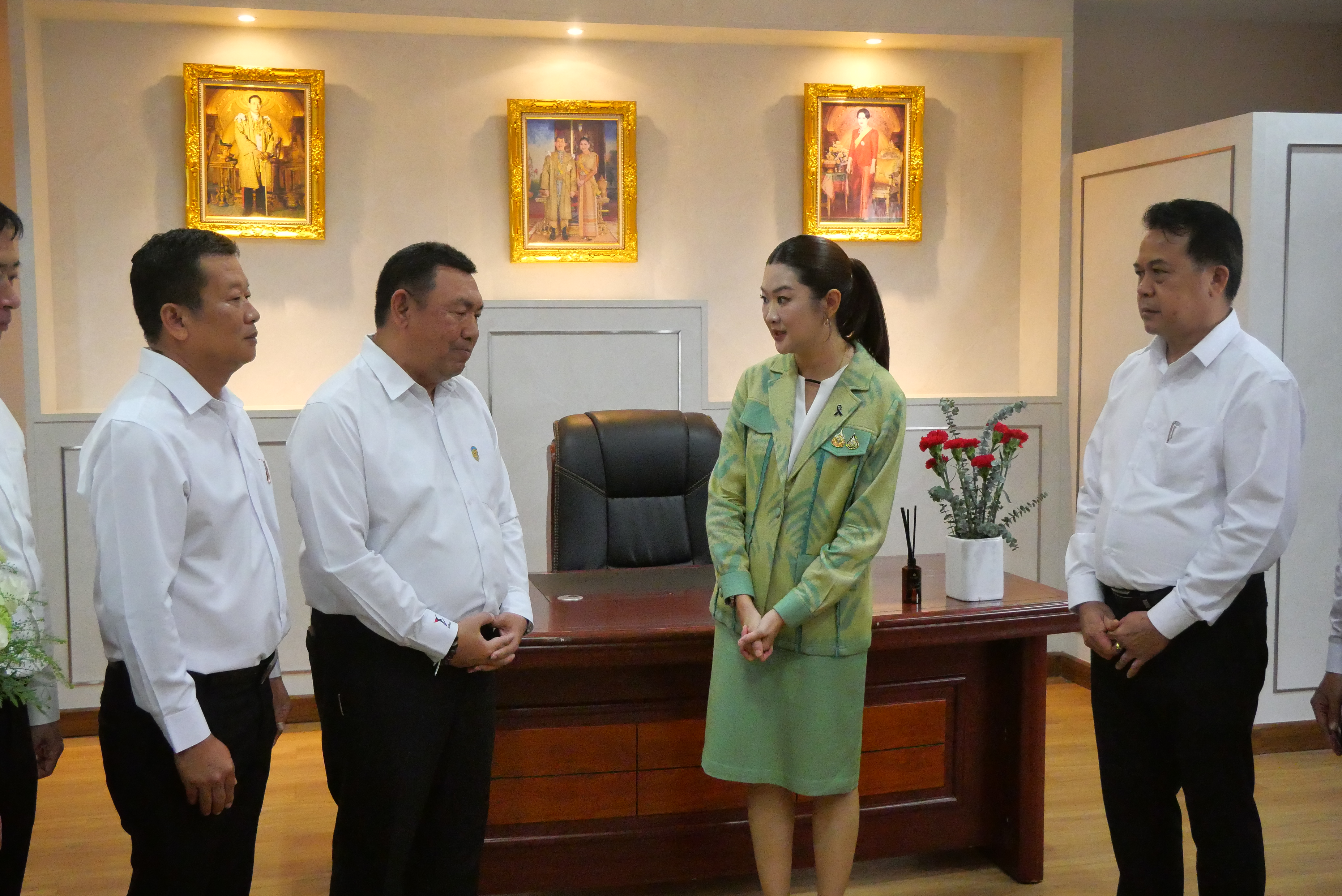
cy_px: 448
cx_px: 671
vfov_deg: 36.0
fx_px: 1380
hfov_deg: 51.9
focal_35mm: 37
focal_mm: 18
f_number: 5
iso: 6400
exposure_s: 1/160
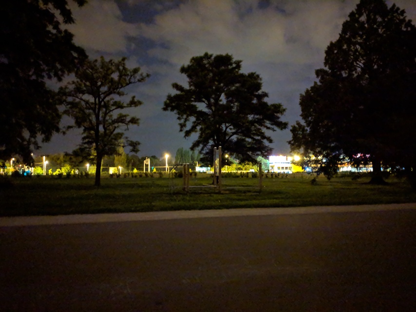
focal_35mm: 27
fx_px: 325
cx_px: 208
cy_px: 156
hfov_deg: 65.3
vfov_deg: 51.4
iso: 4585
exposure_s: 1/4
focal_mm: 4.44
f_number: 1.8
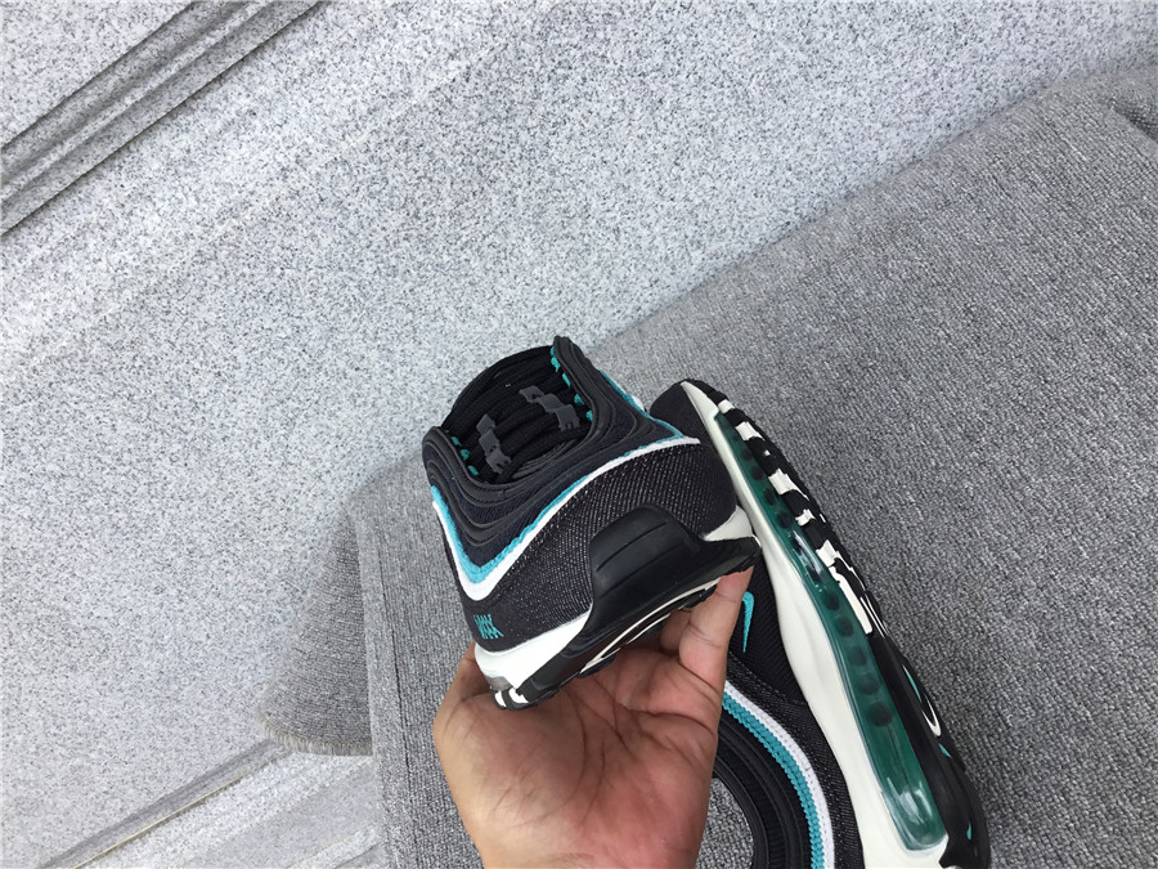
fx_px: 1037
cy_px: 434
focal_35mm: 31
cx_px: 579
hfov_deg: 58.4
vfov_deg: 45.4
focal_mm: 3.3
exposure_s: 1/291
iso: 25
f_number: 2.4
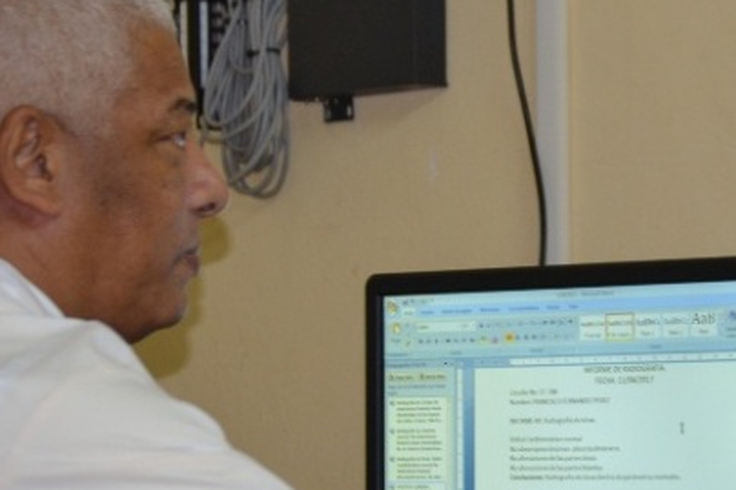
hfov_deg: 13.1
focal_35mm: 157
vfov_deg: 8.7
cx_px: 525
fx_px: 3207
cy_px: 342
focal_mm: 55
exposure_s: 1/60
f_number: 4
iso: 640
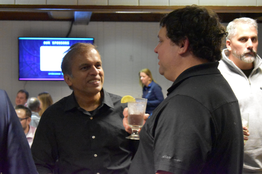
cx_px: 131
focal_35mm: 82
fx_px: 600
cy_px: 87
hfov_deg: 24.6
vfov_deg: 16.6
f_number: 5.6
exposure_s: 1/60
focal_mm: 55
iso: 12800
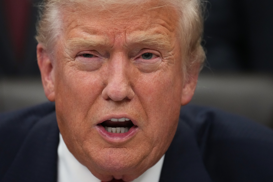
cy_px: 91
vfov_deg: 4.6
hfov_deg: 6.9
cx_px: 136
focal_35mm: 300
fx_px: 2275
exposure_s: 1/200
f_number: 2.8
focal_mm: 200
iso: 4000
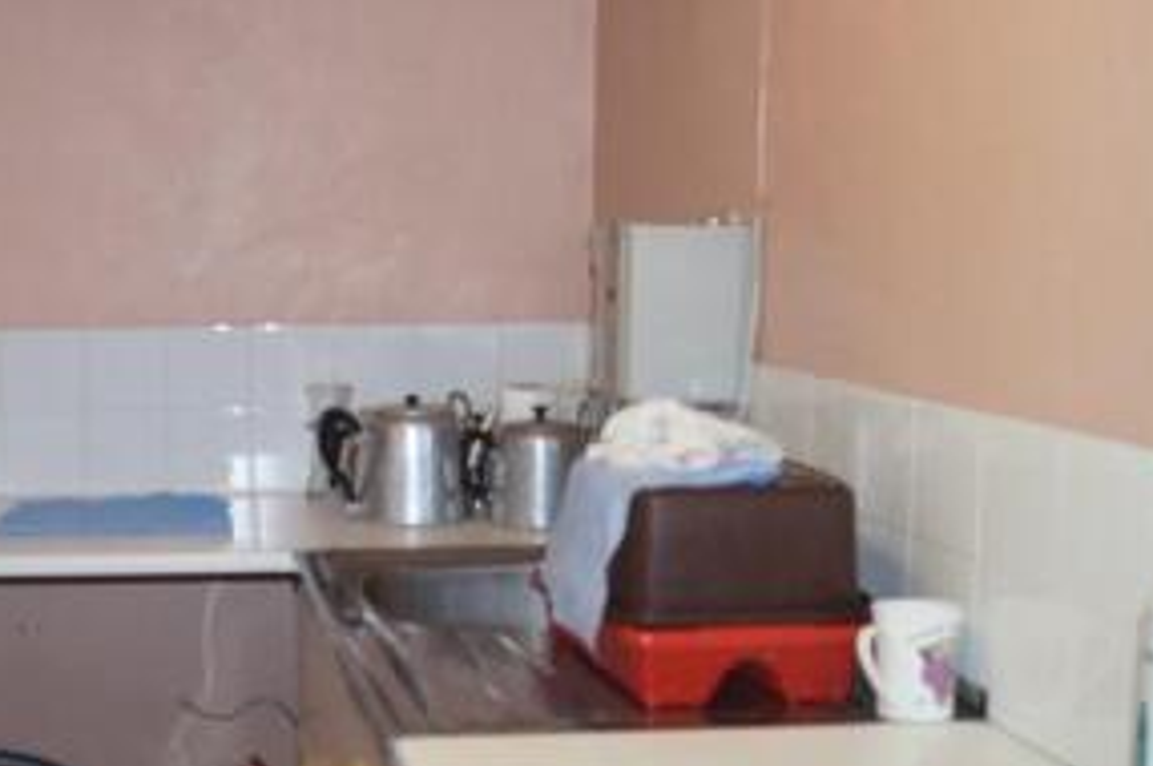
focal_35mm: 55
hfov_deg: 35.5
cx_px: 290
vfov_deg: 24.5
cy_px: 437
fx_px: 1759
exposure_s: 1/160
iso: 800
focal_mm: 22
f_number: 4
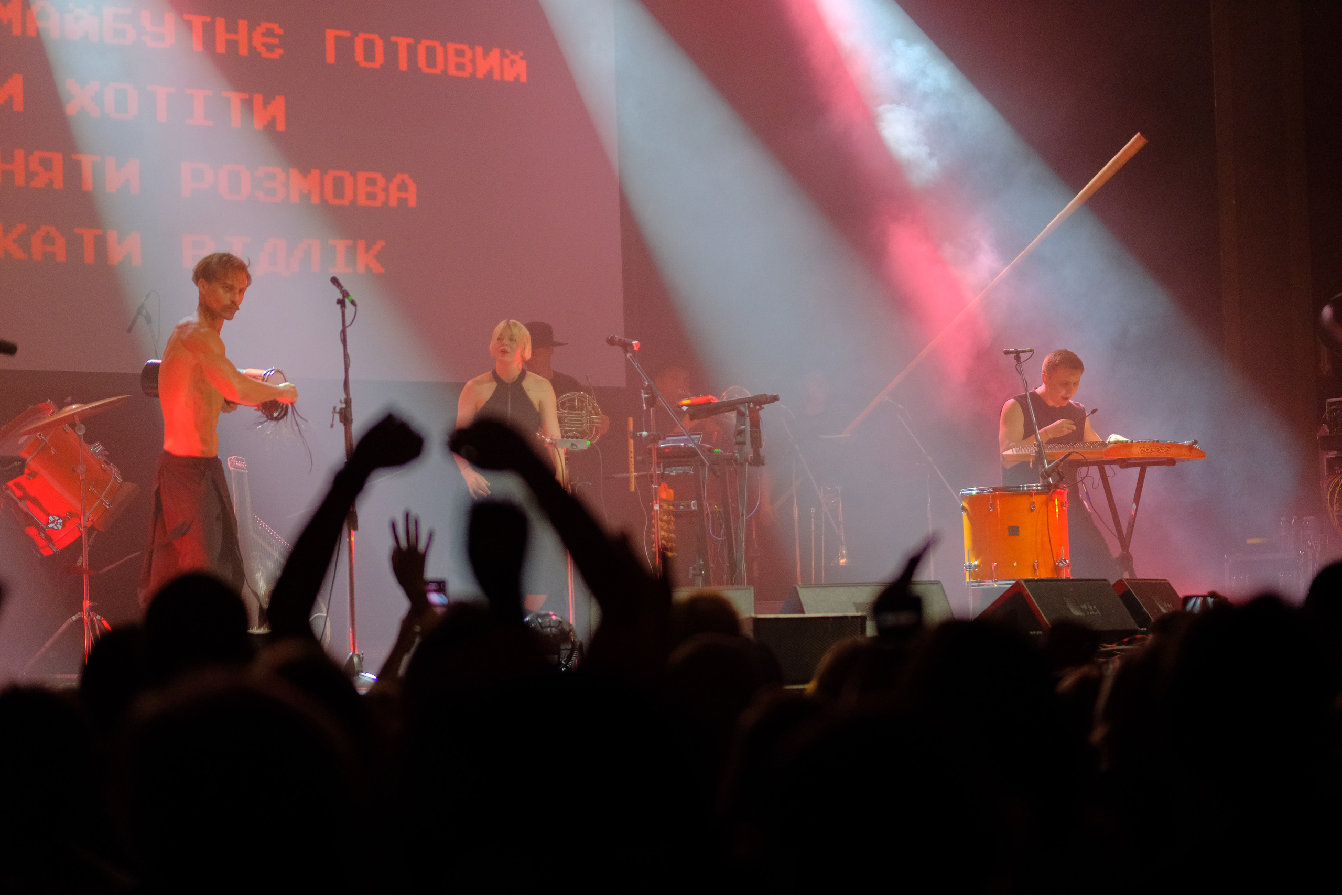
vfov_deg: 16.3
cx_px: 671
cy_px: 448
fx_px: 3131
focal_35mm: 84
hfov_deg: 24.2
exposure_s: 1/800
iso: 1600
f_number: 1.2
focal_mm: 56
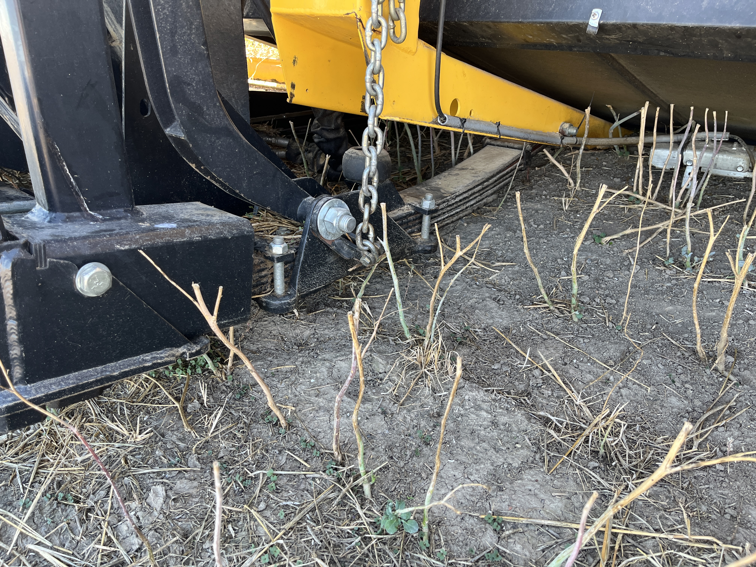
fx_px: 568
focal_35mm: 26
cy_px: 284
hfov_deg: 67.3
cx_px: 378
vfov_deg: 53.1
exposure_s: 1/121
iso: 50
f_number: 1.6
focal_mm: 5.1
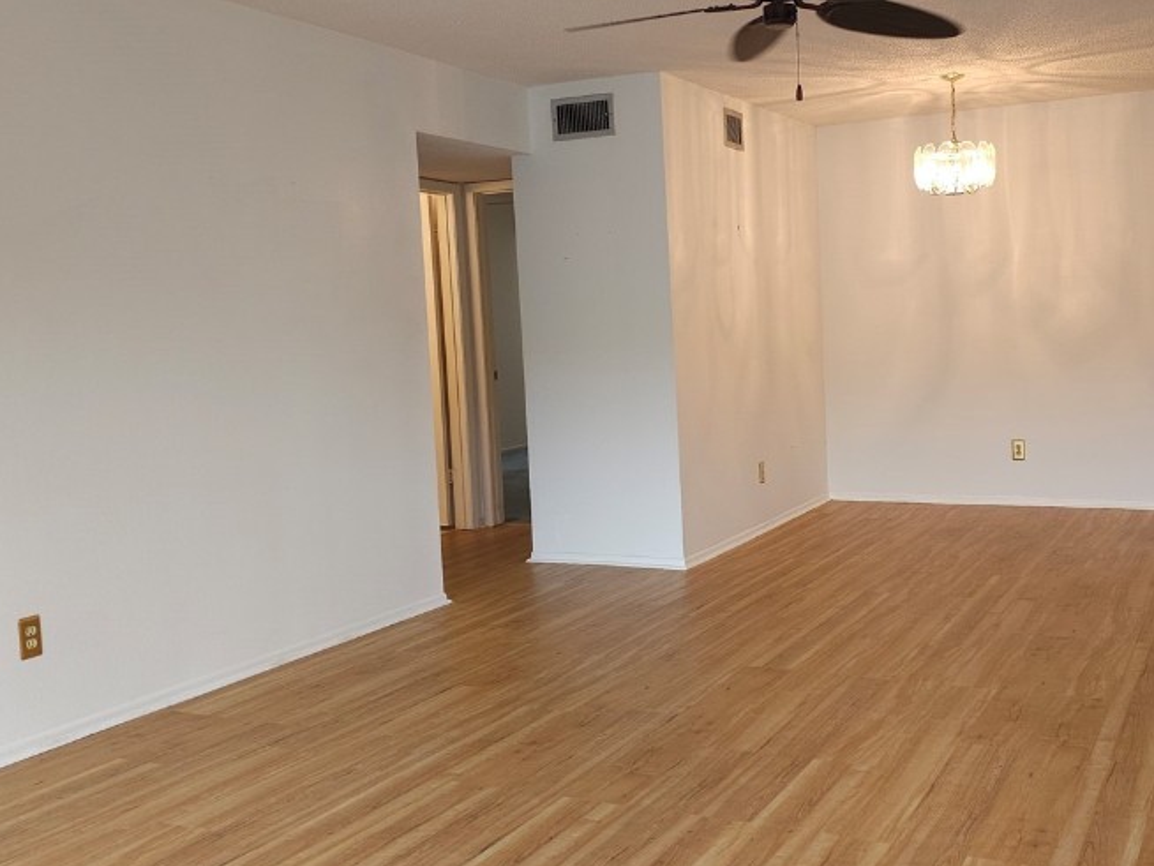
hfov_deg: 50.7
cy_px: 422
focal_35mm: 36
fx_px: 1201
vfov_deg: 39.7
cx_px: 734
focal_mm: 6.3
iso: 125
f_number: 1.7
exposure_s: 1/60
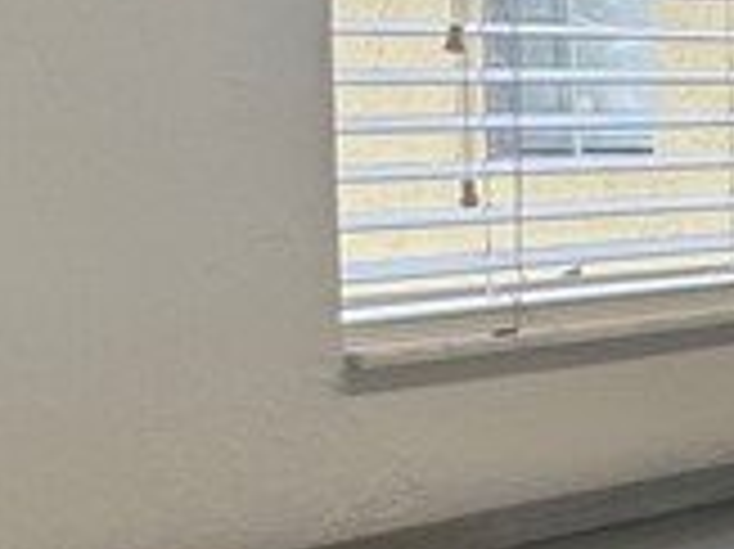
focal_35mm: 88
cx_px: 1689
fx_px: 1865
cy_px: 148
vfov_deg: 16.7
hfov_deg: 15.1
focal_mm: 2.22
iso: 50
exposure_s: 1/120
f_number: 2.2
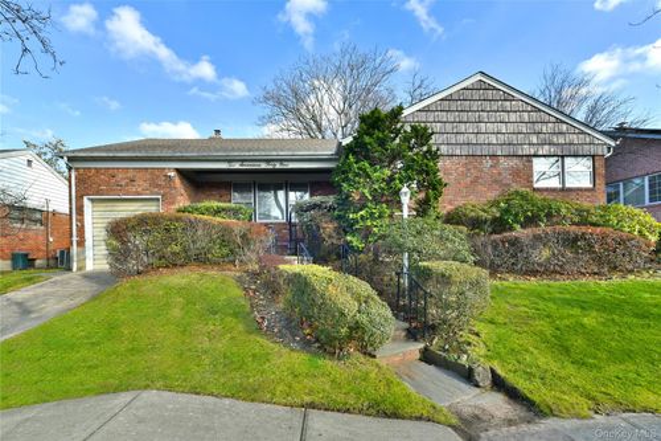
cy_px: 220
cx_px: 330
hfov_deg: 104.3
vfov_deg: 81.2
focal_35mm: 14
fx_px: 257
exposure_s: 1/200
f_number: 9
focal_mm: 14
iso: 320
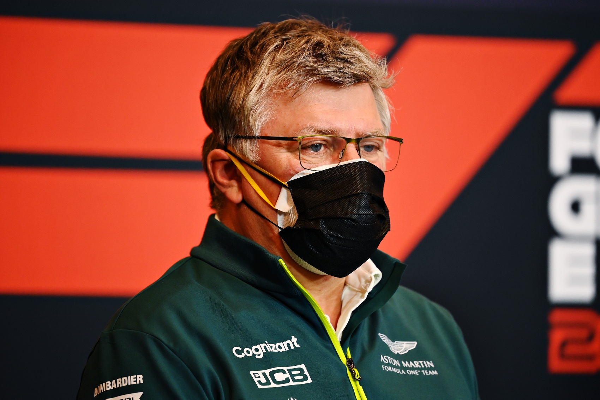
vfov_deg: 4.0
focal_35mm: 340
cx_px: 300
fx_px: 5666
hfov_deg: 6.1
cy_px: 200
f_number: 4
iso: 3200
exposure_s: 1/250
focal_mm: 340
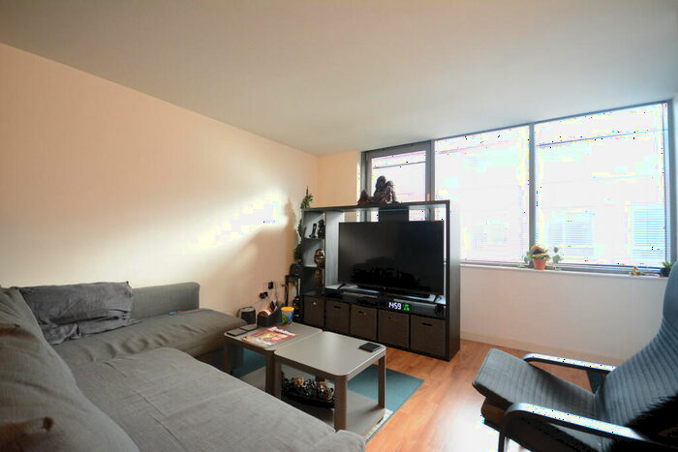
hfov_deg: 100.4
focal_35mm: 15
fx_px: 283
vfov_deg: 77.4
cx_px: 339
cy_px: 226
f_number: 4
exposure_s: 1/40
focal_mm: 10
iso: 1600
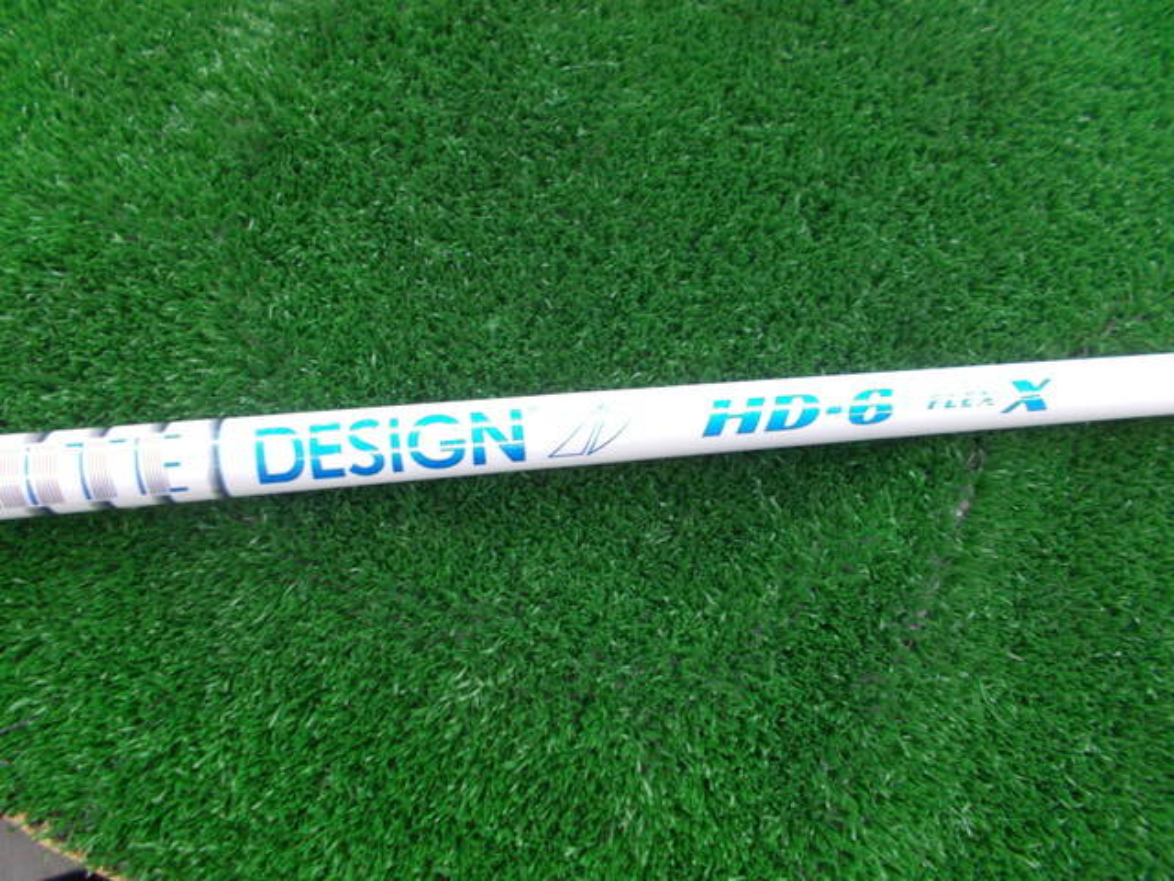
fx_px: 882
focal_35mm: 26
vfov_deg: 53.1
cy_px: 440
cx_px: 587
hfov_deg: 67.3
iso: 200
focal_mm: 4.6
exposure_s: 1/20
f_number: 3.2
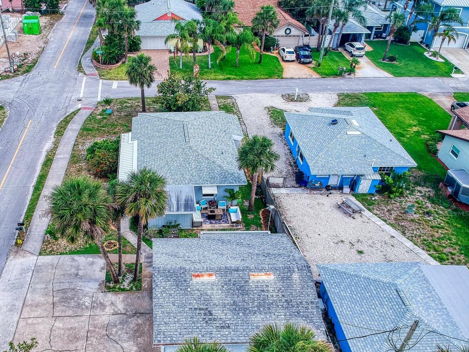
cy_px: 213
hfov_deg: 54.4
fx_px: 447
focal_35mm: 33
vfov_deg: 42.7
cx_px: 161
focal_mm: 4.49
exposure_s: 1/800
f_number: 2.6
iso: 100
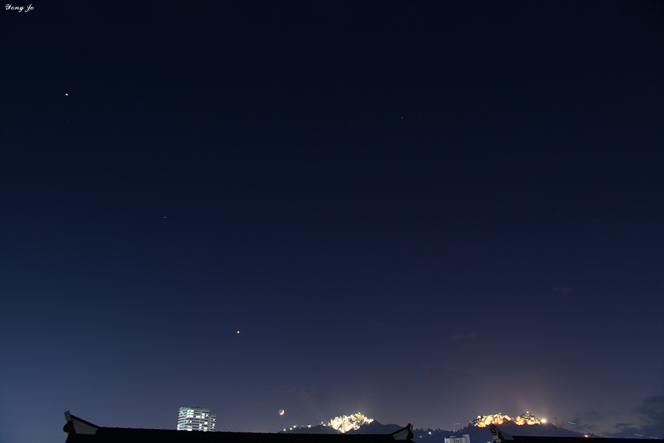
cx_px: 332
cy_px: 222
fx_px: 443
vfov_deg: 53.1
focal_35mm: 24
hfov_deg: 73.7
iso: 500
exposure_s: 5
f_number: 7.1
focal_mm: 24
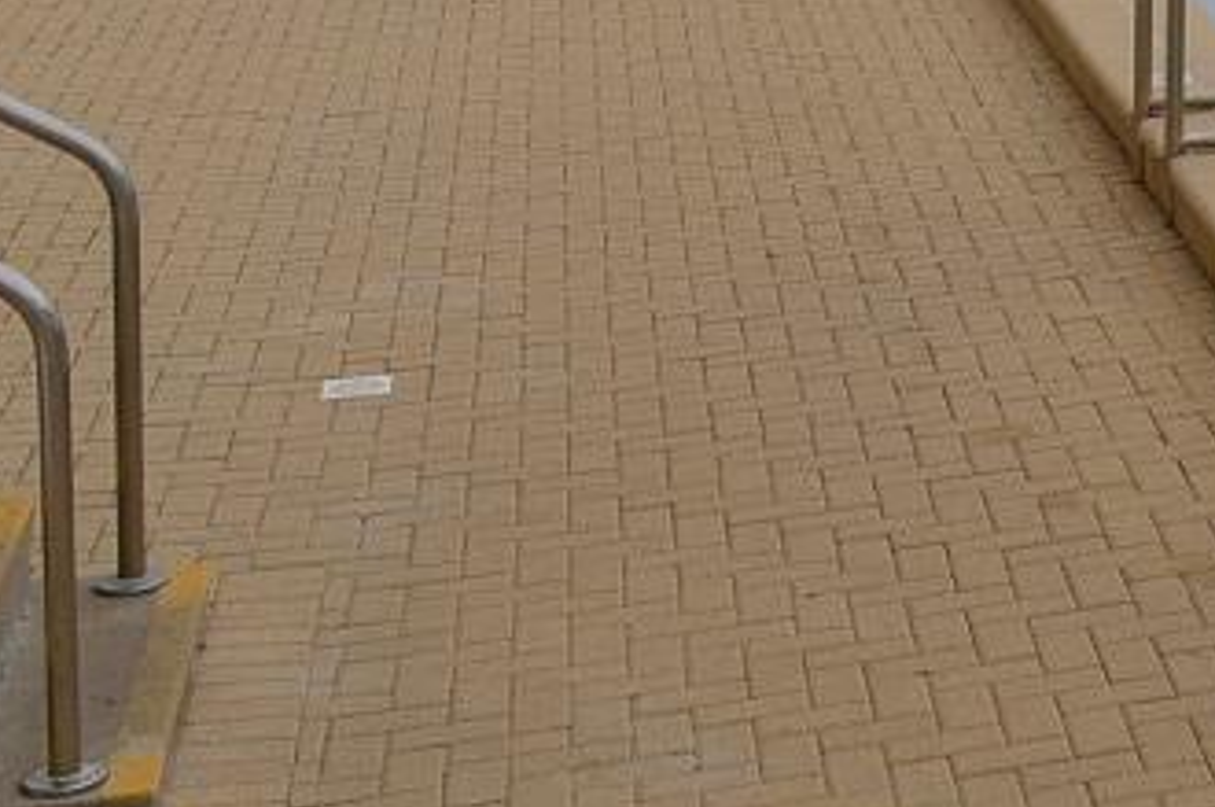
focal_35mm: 112
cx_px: 1826
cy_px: -630
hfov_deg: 16.6
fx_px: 3774
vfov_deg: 11.4
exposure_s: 1/320
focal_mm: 20
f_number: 9
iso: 100
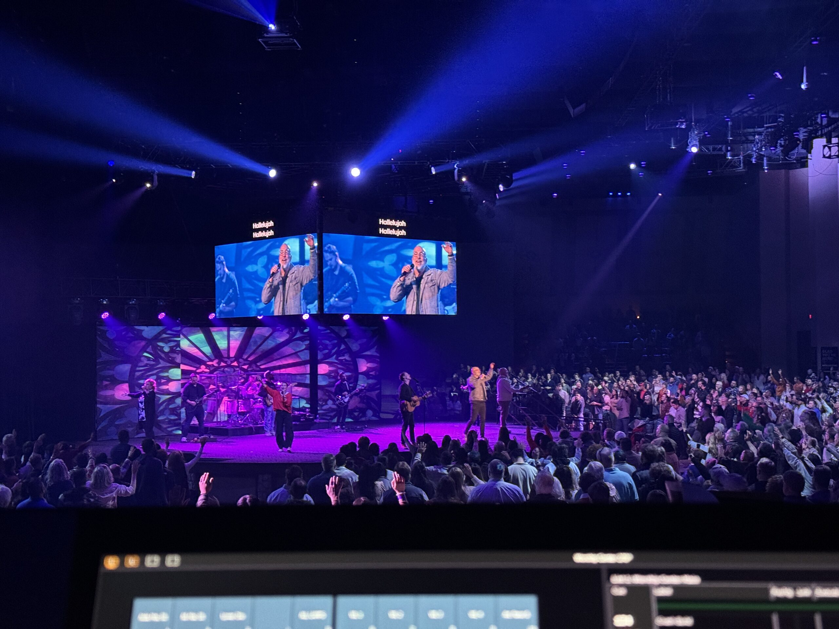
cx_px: 420
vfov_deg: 30.3
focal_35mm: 48
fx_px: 1163
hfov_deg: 39.7
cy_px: 314
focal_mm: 6.86
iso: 400
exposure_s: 1/40
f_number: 1.78
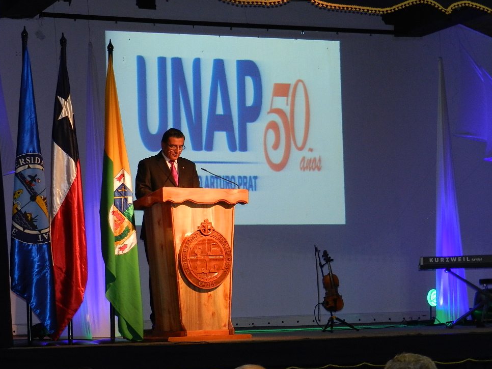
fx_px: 1507
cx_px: 232
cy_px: 178
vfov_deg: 14.0
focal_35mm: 106
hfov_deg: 18.5
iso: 450
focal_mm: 17.7
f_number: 4.6
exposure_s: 1/30
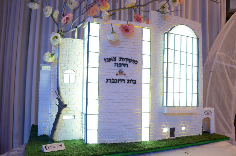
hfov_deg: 67.5
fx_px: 177
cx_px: 118
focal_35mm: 27
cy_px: 78
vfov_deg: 47.7
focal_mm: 18
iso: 1250
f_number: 5.6
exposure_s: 1/30
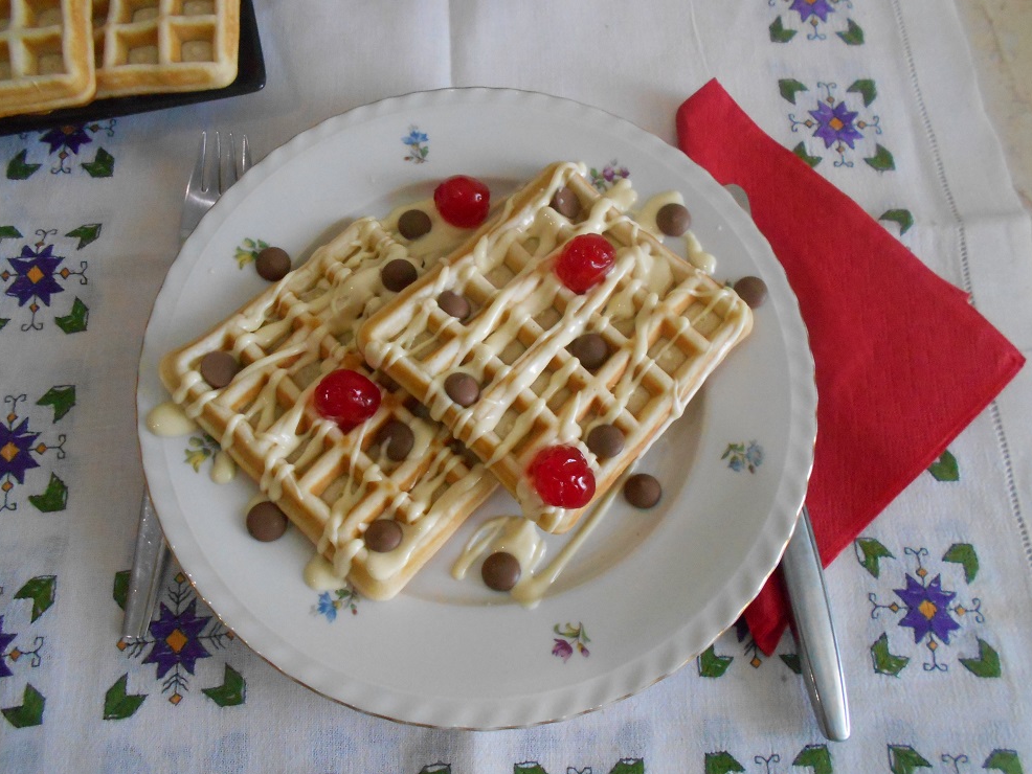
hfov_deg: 65.3
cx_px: 499
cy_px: 385
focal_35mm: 27
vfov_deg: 51.4
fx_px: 805
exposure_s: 1/100
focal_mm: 4.6
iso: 800
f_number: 3.2
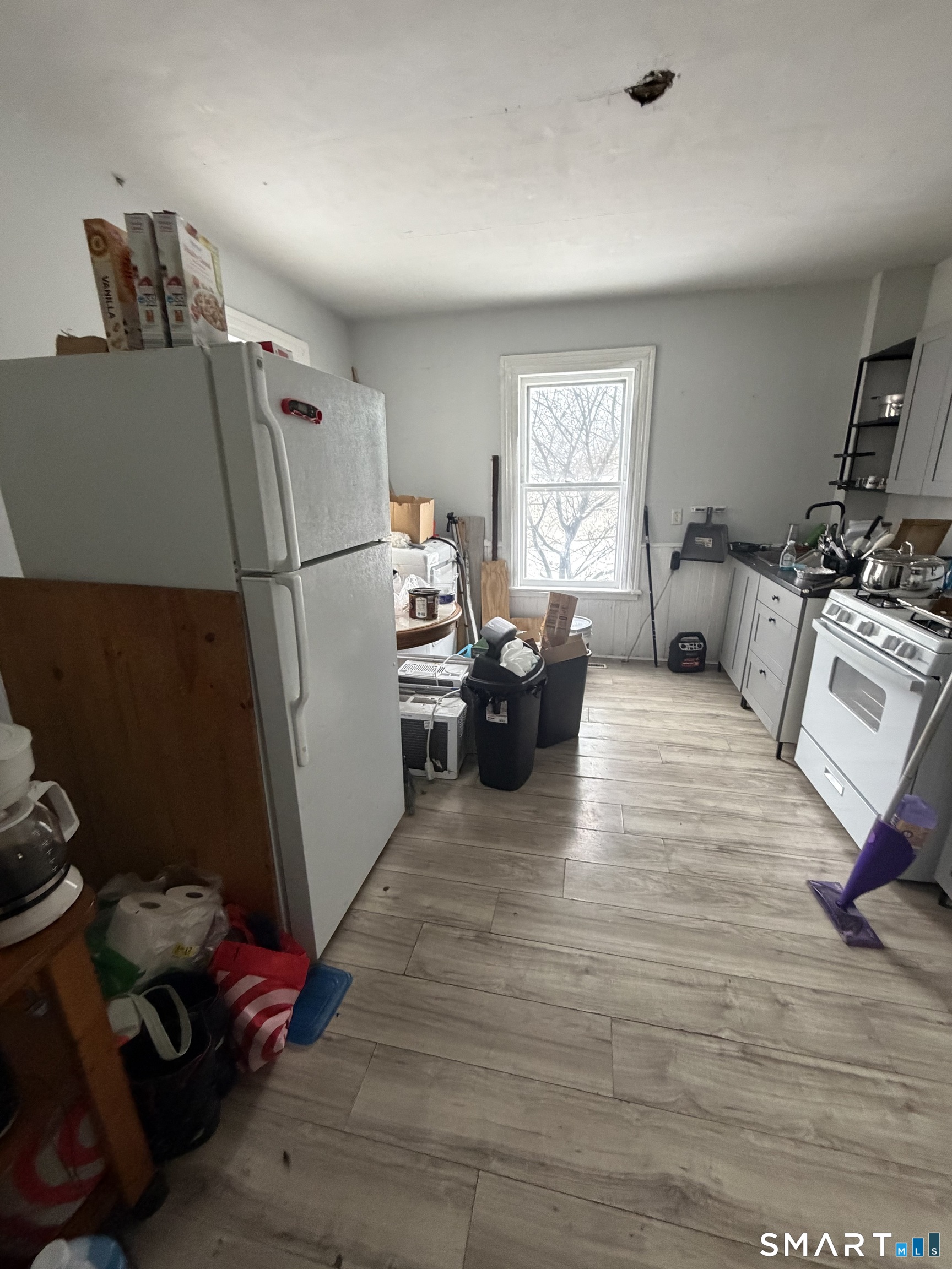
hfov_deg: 85.7
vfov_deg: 102.1
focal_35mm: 14
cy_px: 634
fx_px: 513
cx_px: 476
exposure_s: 1/60
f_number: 2.2
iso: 500
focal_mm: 2.22
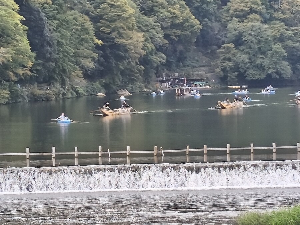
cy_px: 112
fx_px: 1733
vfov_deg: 7.4
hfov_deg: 9.9
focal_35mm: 200
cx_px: 150
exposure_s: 1/546
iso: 50
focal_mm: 6.18
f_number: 1.65
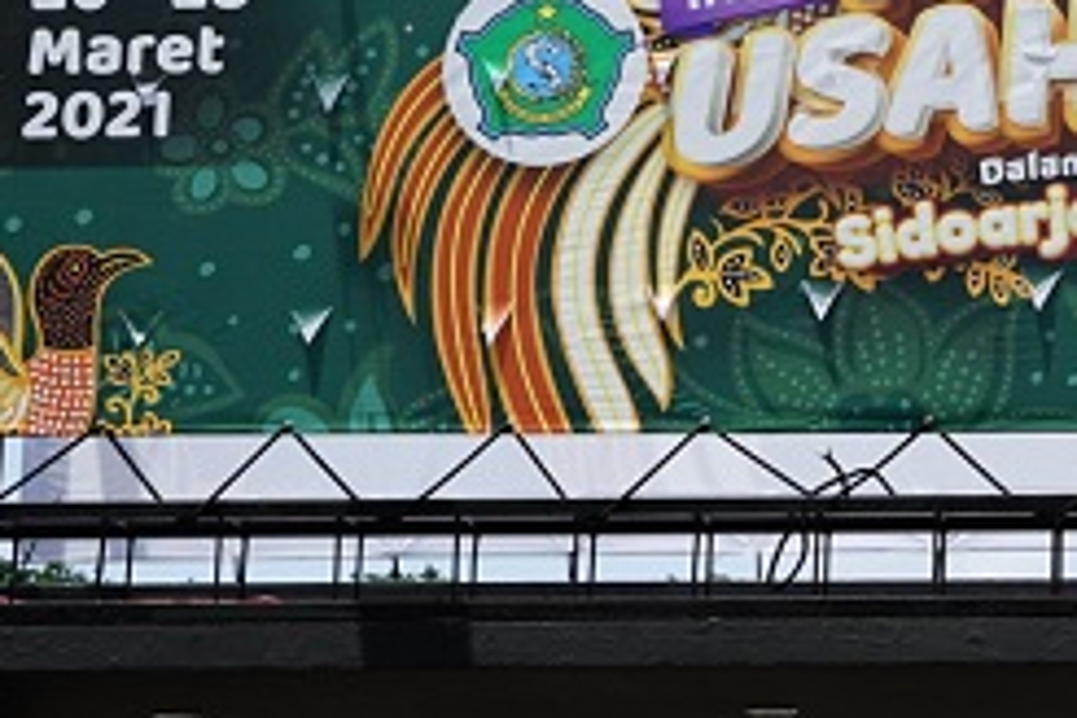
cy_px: 147
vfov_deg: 9.6
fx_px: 4248
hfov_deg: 14.2
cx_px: 1165
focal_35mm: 142
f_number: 10
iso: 100
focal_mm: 50
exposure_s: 1/160
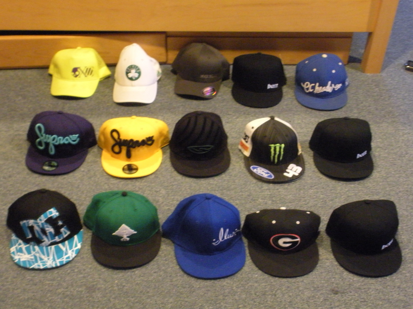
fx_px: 620
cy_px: 154
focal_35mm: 52
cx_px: 206
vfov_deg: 28.0
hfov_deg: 36.8
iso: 800
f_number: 4.4
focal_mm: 9.1
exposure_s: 1/6.9
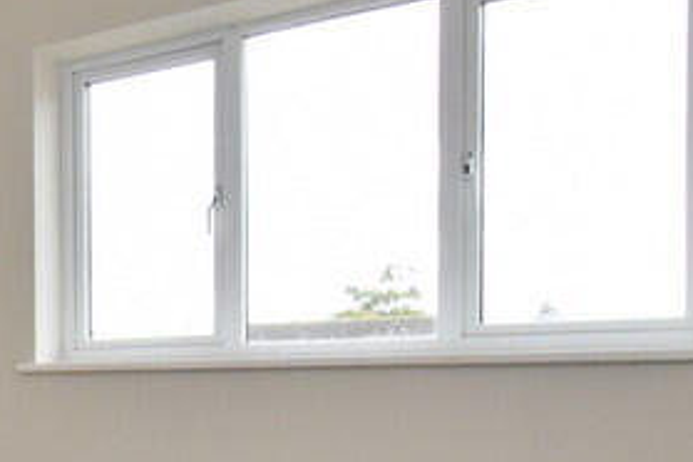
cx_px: -127
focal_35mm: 55
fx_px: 1059
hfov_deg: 30.9
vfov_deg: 24.3
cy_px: 364
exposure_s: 1/200
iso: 500
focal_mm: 10
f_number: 5
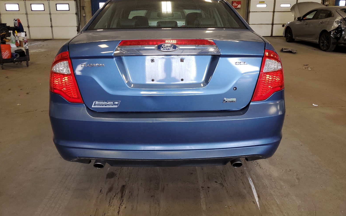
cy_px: 86
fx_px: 264
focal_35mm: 28
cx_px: 171
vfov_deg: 44.3
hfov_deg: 66.5
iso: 51
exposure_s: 1/60.2
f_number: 1.5
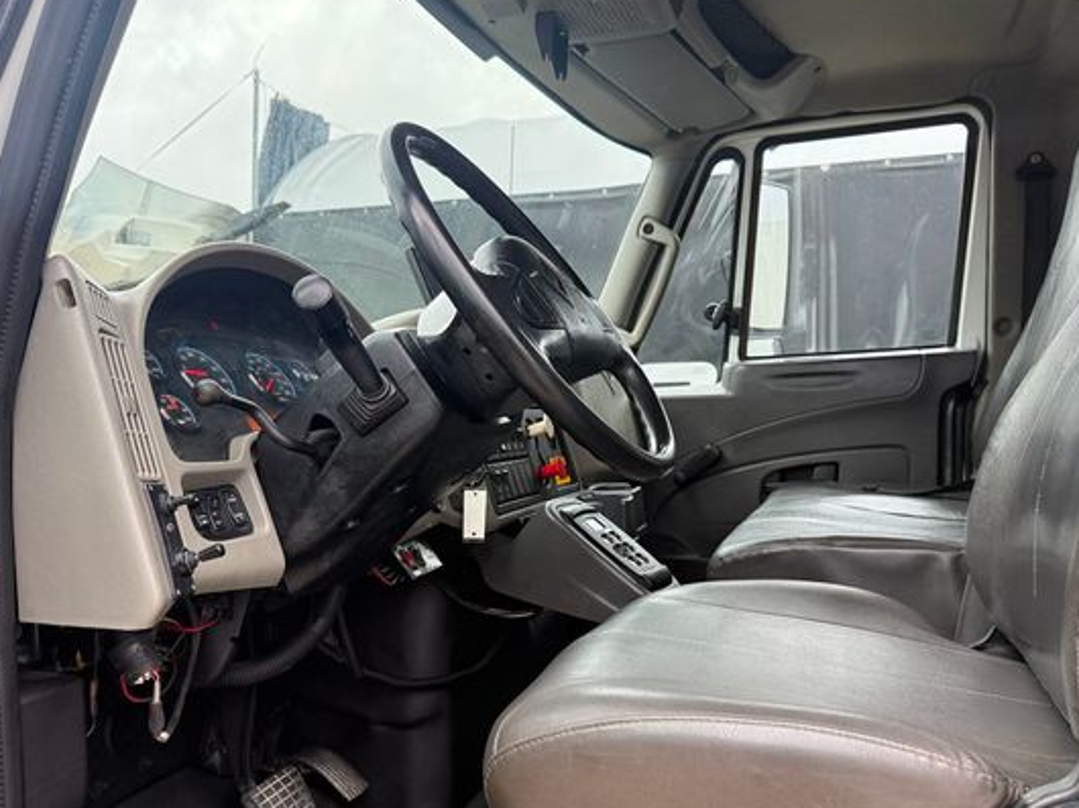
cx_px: 544
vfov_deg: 48.1
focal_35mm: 29
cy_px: 460
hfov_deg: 61.7
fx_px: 904
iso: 125
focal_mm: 6.76
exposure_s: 1/243
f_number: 1.78
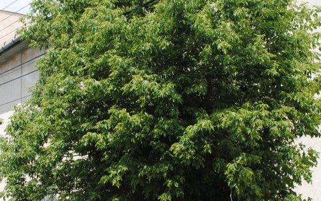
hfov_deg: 28.6
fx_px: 630
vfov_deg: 18.1
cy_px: 118
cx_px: 143
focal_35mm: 72
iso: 100
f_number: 7.1
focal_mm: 22
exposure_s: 1/200
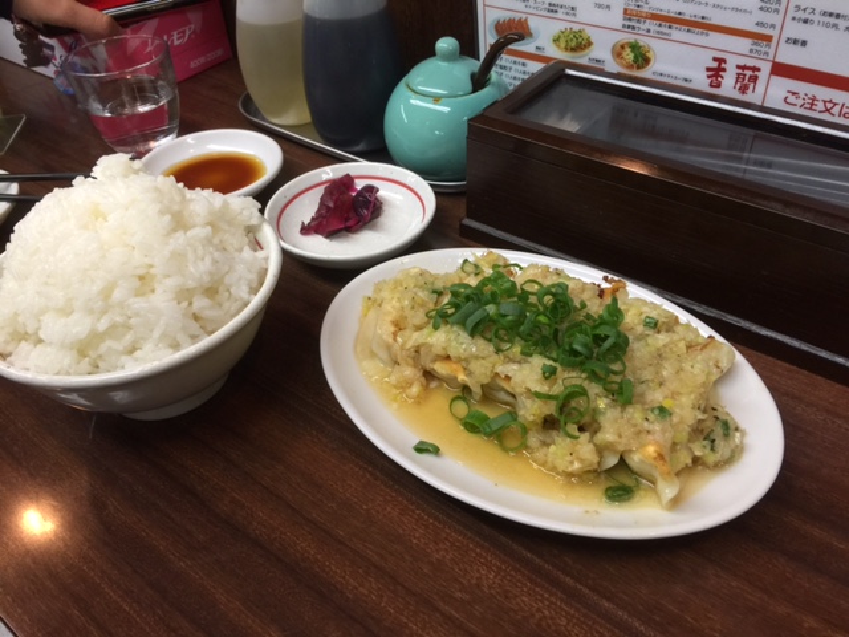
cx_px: 424
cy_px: 318
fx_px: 711
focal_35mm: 29
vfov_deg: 48.2
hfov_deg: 61.7
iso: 80
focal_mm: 4.15
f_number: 2.2
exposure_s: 1/33
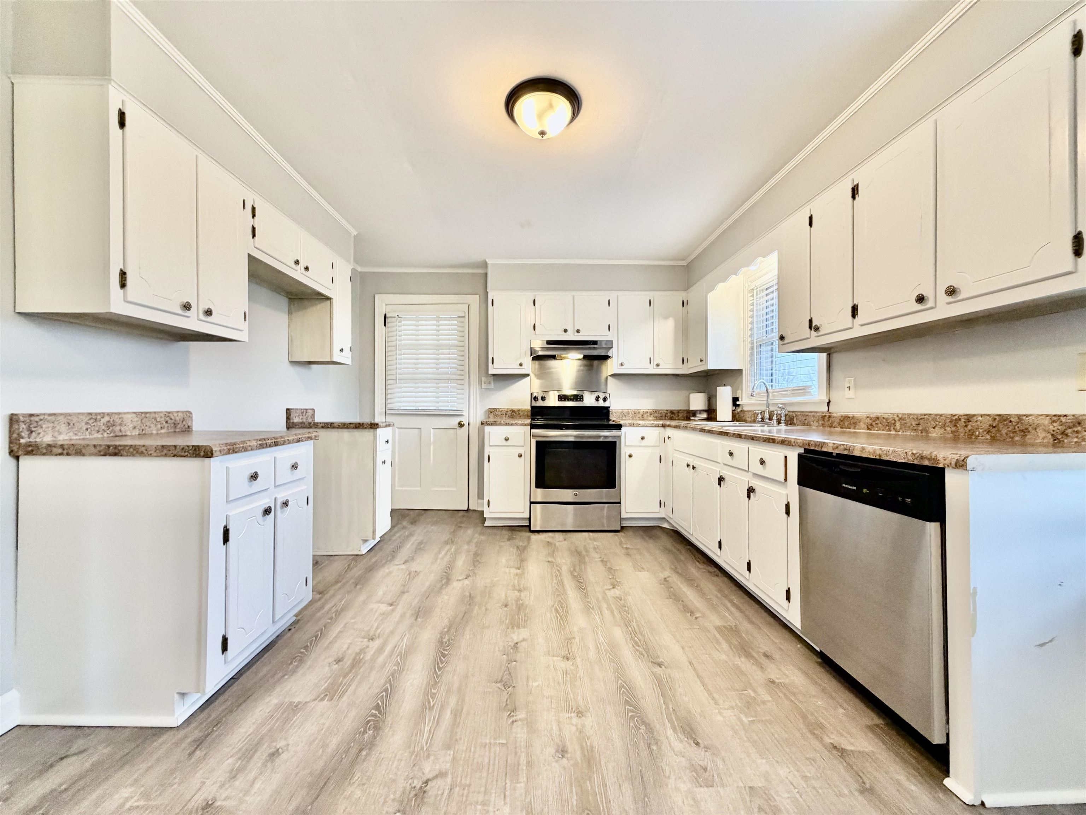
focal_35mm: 14
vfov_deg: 85.7
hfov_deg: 102.1
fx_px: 439
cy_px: 408
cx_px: 543
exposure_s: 1/60
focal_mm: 2.22
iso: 200
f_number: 2.2
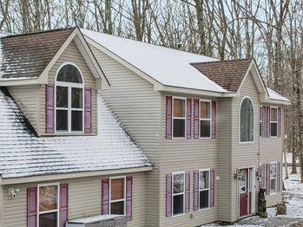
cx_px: 106
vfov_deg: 23.6
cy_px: 128
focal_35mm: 62
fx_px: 543
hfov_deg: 31.0
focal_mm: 8.4
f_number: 2.8
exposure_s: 1/1000
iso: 100
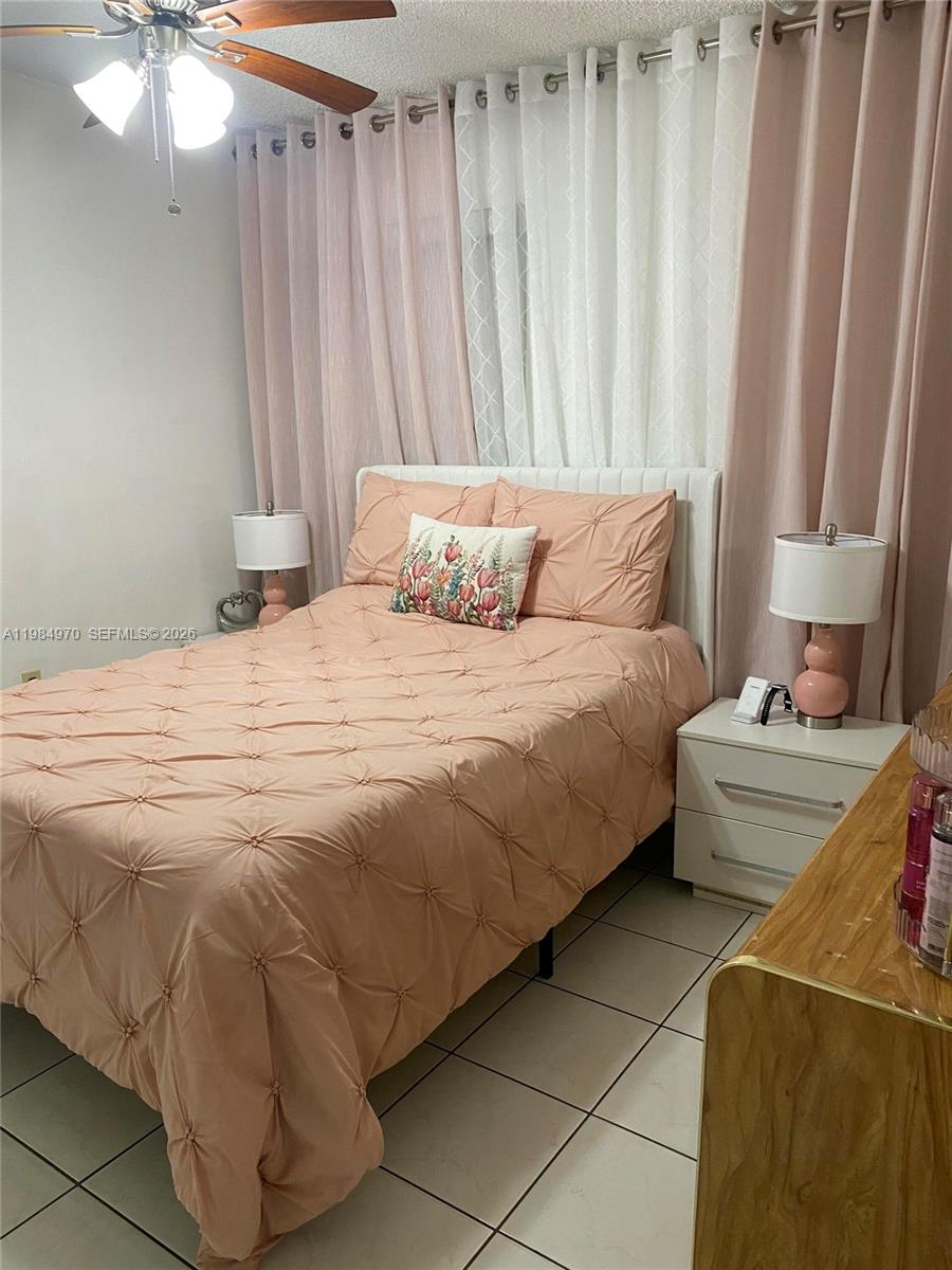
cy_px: 635
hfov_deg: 53.1
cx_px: 476
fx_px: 953
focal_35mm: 26
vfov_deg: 67.3
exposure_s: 1/60
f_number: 1.8
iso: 125
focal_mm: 4.25
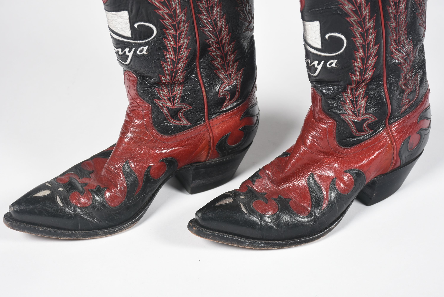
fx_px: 1037
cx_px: 222
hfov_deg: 24.2
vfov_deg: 16.3
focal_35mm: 84
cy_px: 148
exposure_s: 1/125
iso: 200
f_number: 8
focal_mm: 56
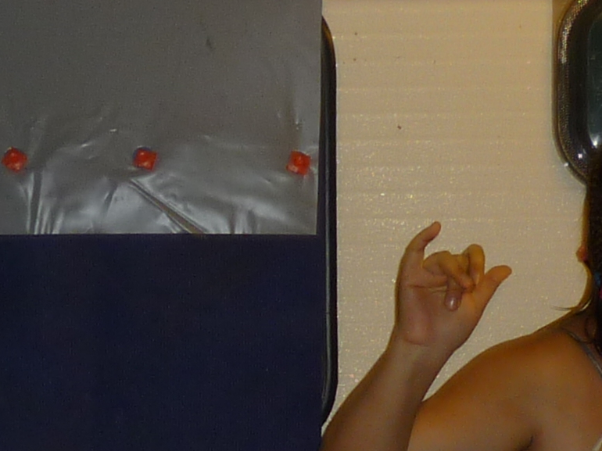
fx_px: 2312
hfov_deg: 14.8
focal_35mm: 133
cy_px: 525
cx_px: 280
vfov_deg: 11.0
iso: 80
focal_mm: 4.5
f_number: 2.8
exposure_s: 1/30
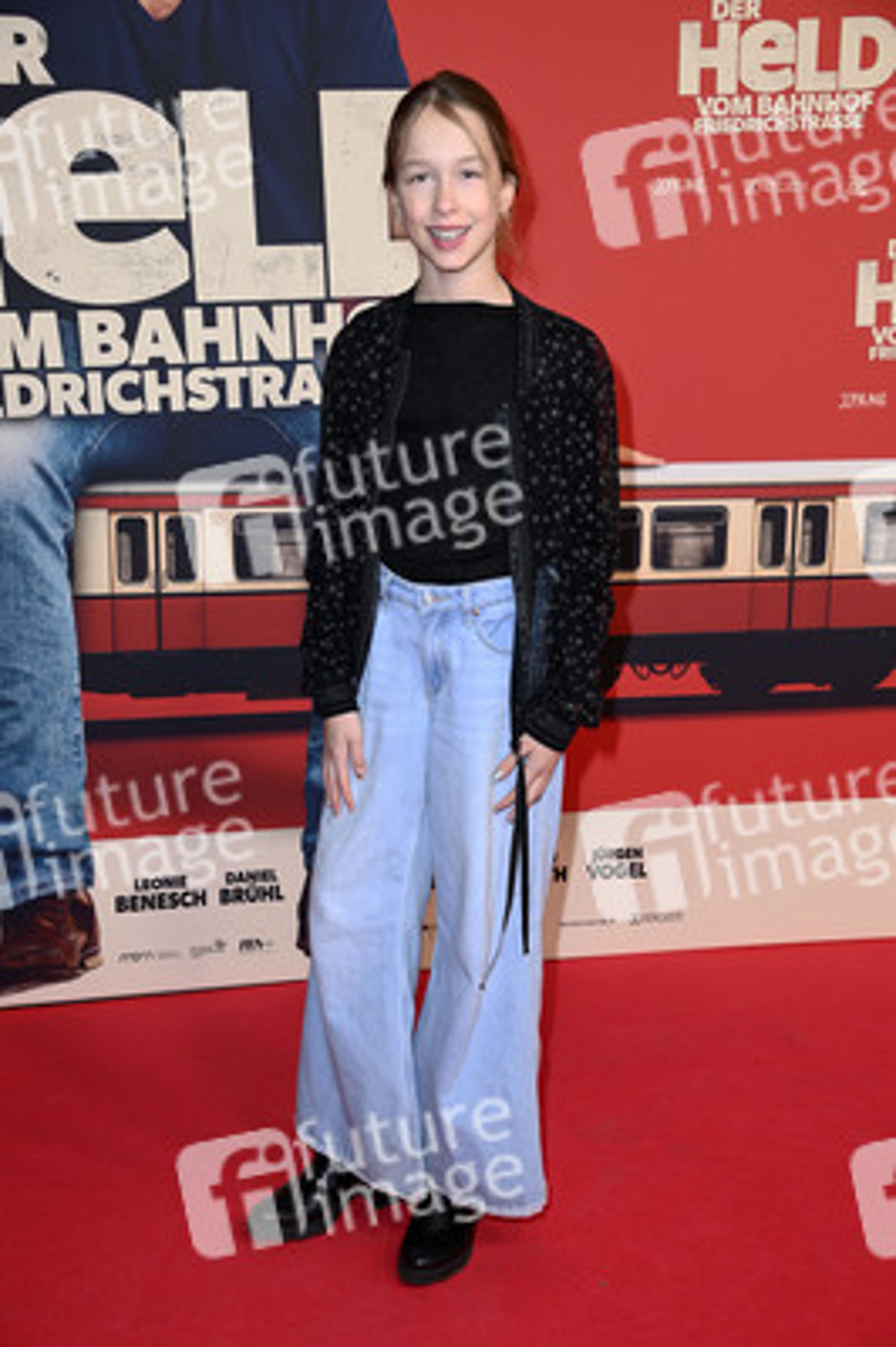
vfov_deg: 39.6
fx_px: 1870
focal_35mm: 50
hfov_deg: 26.9
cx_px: 448
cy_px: 674
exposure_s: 1/200
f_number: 5.6
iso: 640
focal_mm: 50
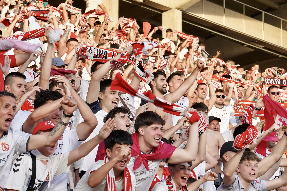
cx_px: 144
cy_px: 96
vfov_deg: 8.7
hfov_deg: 13.1
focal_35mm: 157
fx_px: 1251
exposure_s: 1/500
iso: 4000
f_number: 10
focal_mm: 105
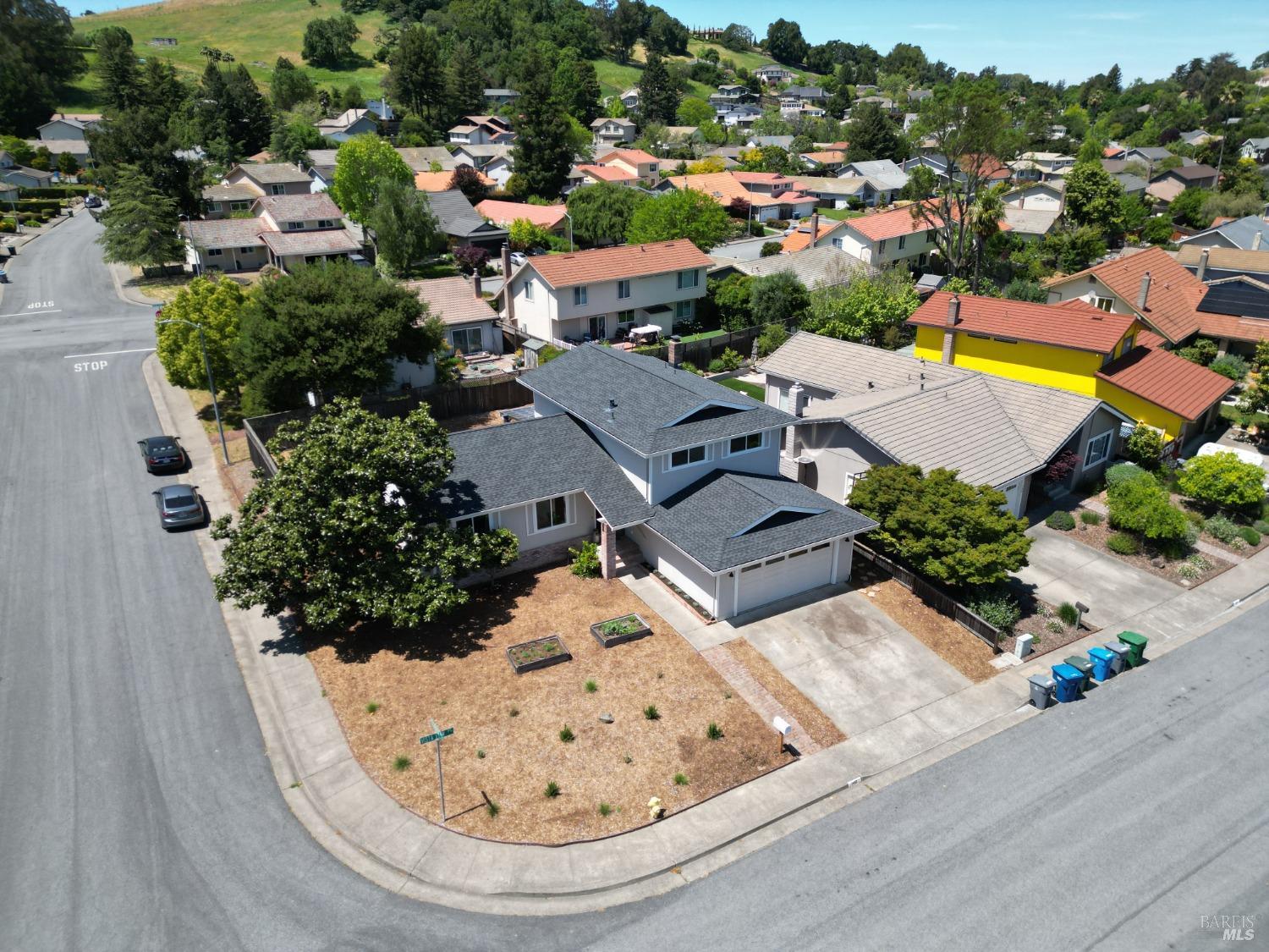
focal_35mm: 24
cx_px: 634
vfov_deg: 56.8
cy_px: 476
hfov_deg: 71.6
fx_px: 880
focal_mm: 6.72
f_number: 1.7
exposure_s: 1/2000
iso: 110
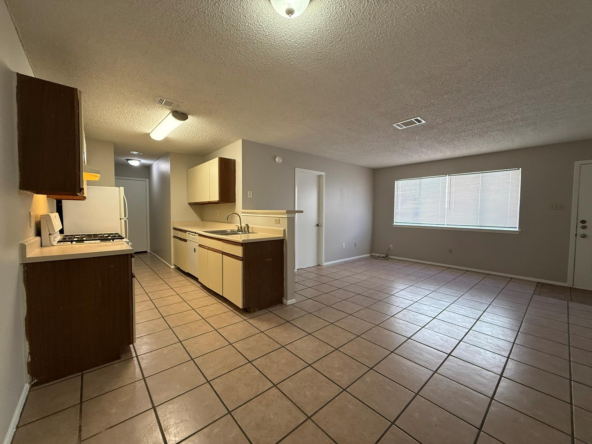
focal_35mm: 14
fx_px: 239
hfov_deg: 102.1
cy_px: 222
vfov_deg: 85.7
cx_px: 296
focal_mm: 2.22
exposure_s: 1/120
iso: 320
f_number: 2.2
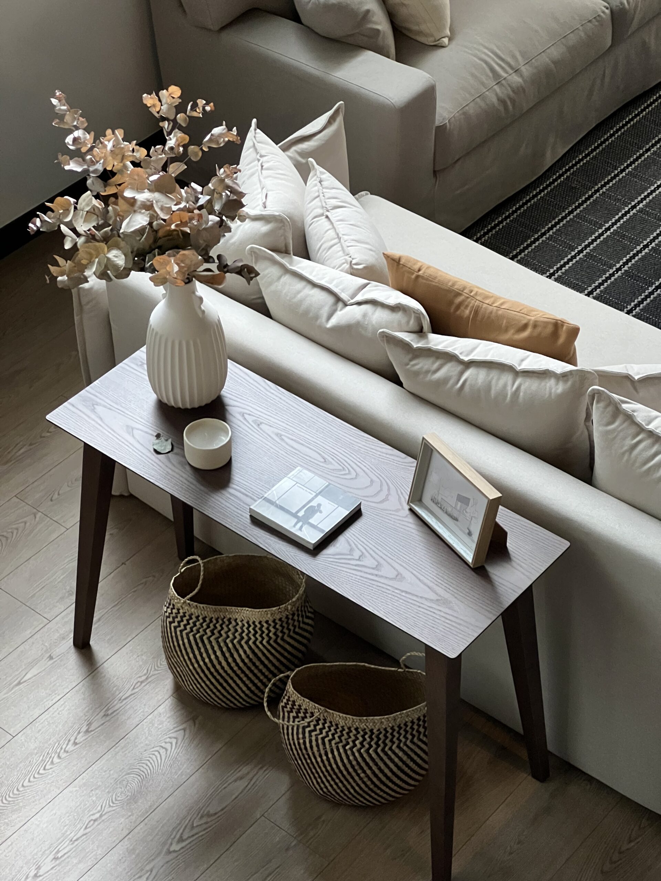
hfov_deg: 19.1
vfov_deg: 25.3
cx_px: 330
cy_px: 440
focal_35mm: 77
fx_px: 1960
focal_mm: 9
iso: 800
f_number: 2.8
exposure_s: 1/41
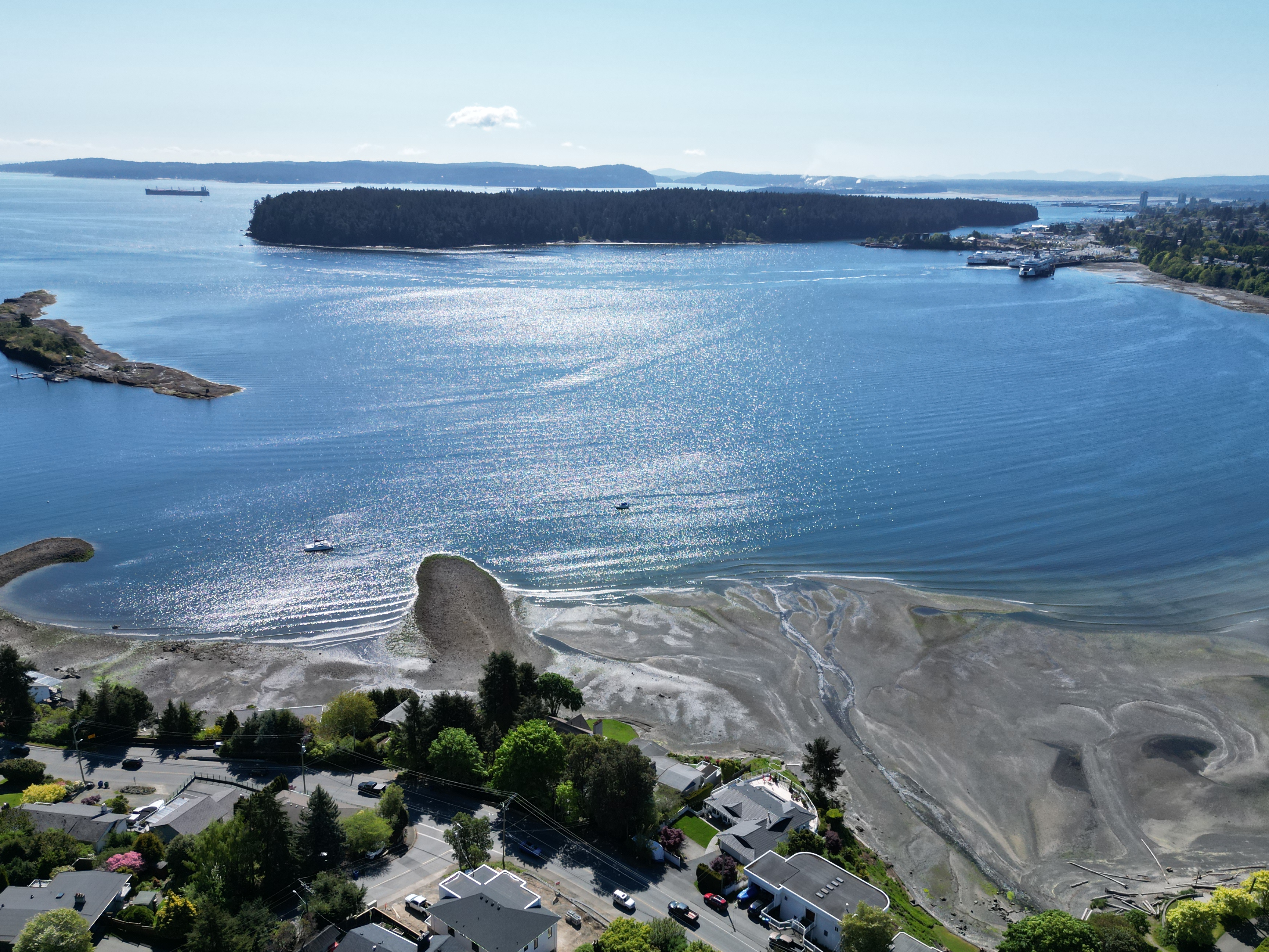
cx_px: 644
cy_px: 523
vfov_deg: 49.7
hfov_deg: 63.4
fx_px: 1026
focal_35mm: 28
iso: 200
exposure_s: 1/4000
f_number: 1.7
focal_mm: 6.72
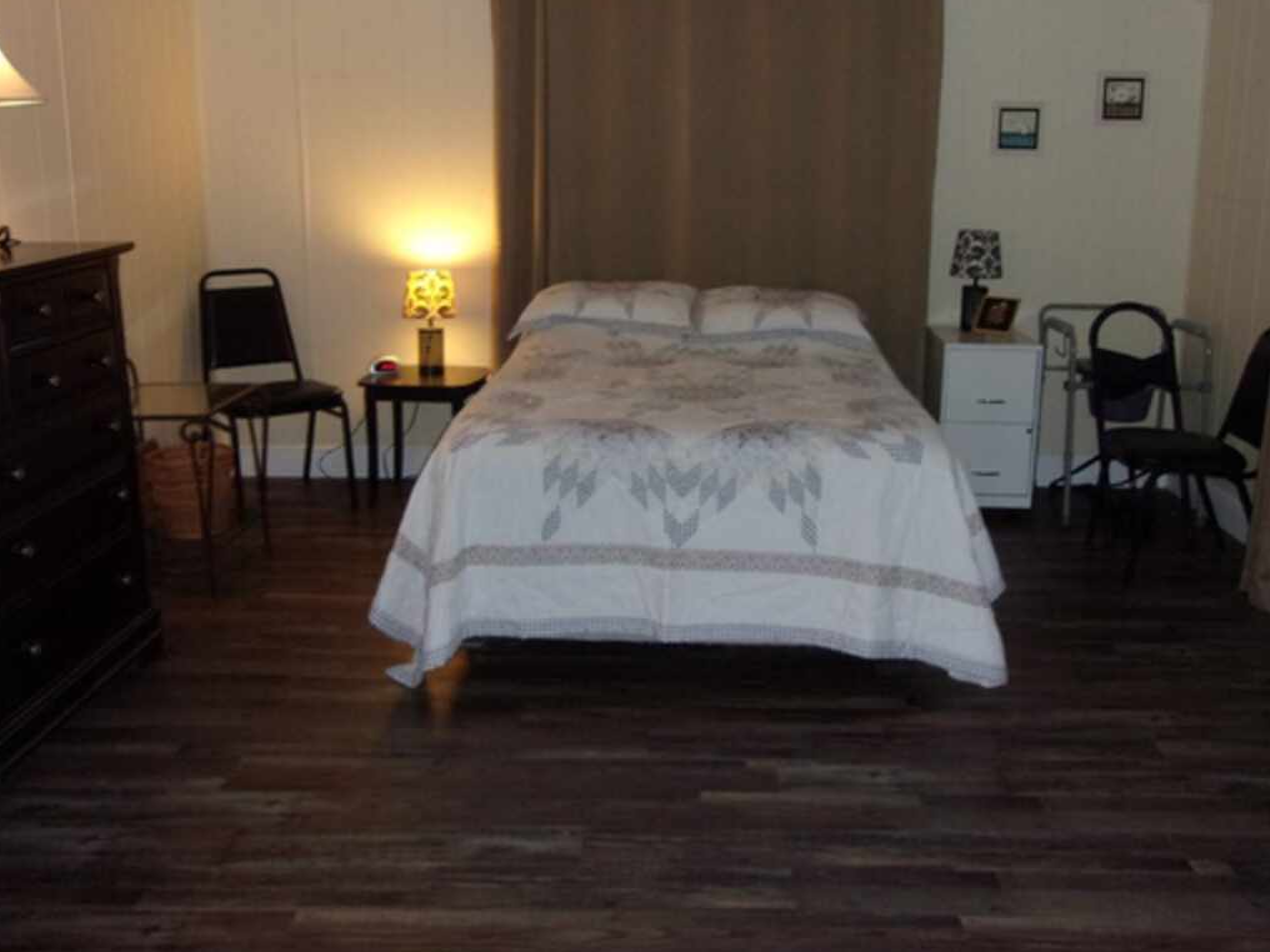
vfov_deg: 41.6
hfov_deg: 53.7
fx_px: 1247
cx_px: 731
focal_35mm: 34
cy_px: 389
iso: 200
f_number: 3
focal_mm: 4.9
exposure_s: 1/34
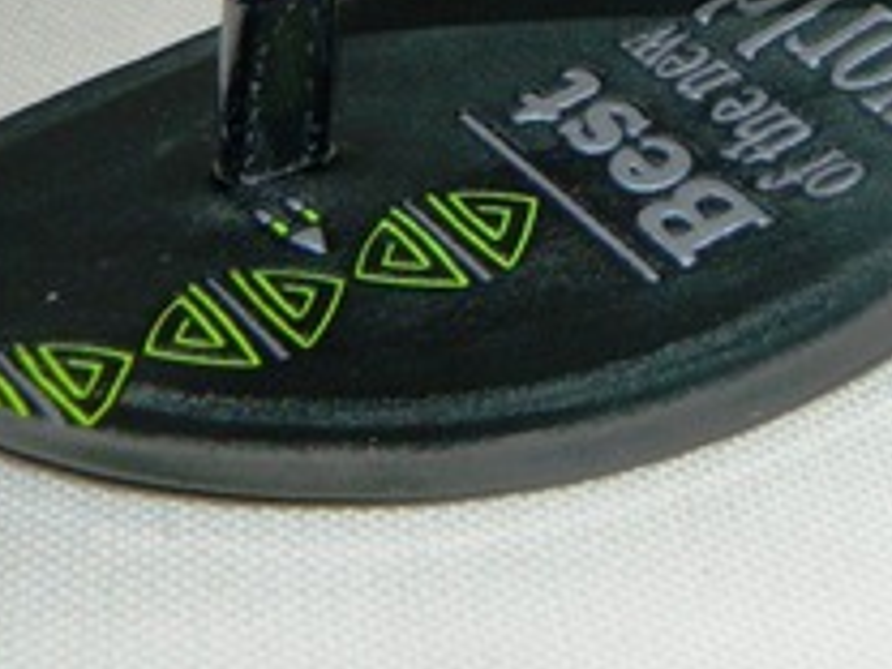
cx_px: 802
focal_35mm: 113
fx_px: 2912
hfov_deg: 17.2
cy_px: -84
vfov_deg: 12.8
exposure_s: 1/50
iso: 200
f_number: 10.2
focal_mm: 8.4
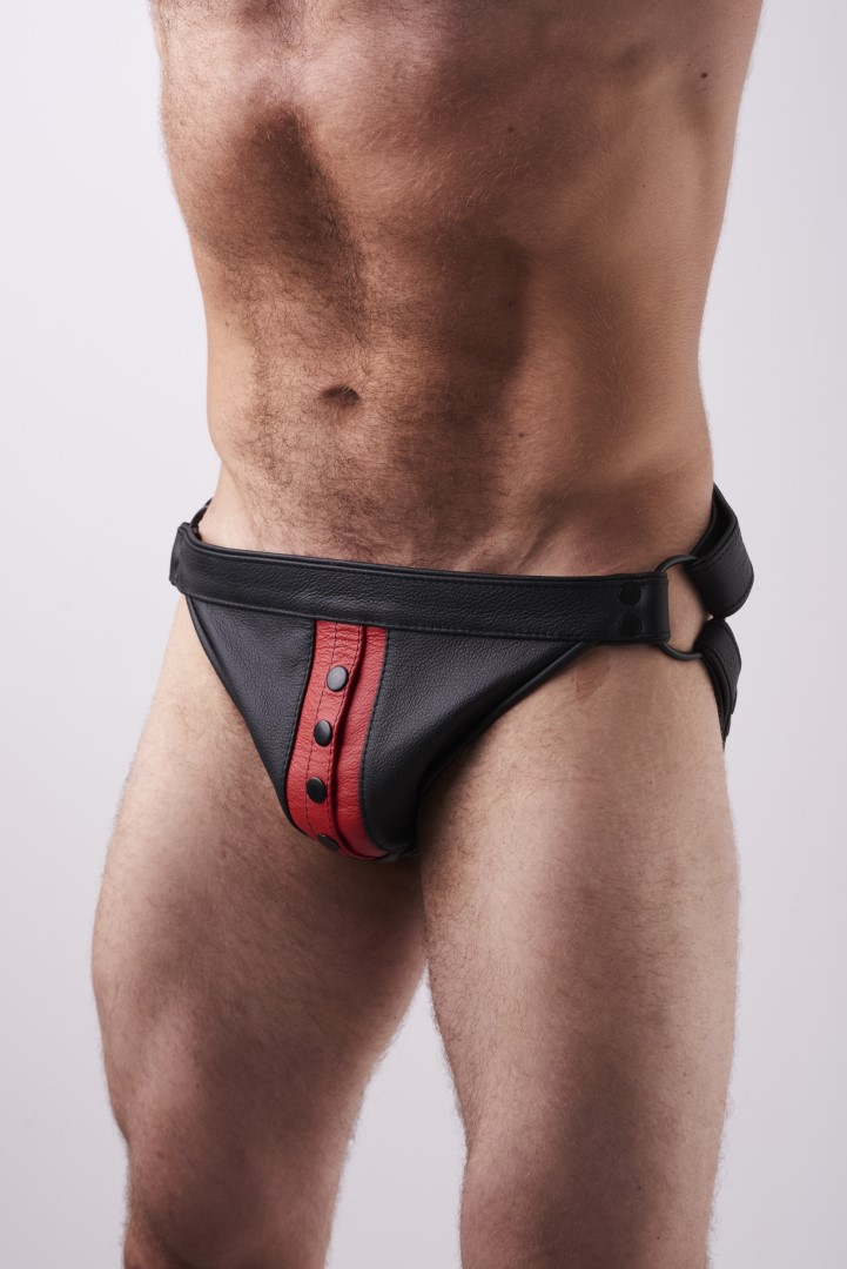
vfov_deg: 23.9
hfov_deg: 16.1
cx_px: 424
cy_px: 634
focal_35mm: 85
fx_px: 2997
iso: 200
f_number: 8
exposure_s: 1/160
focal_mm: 85
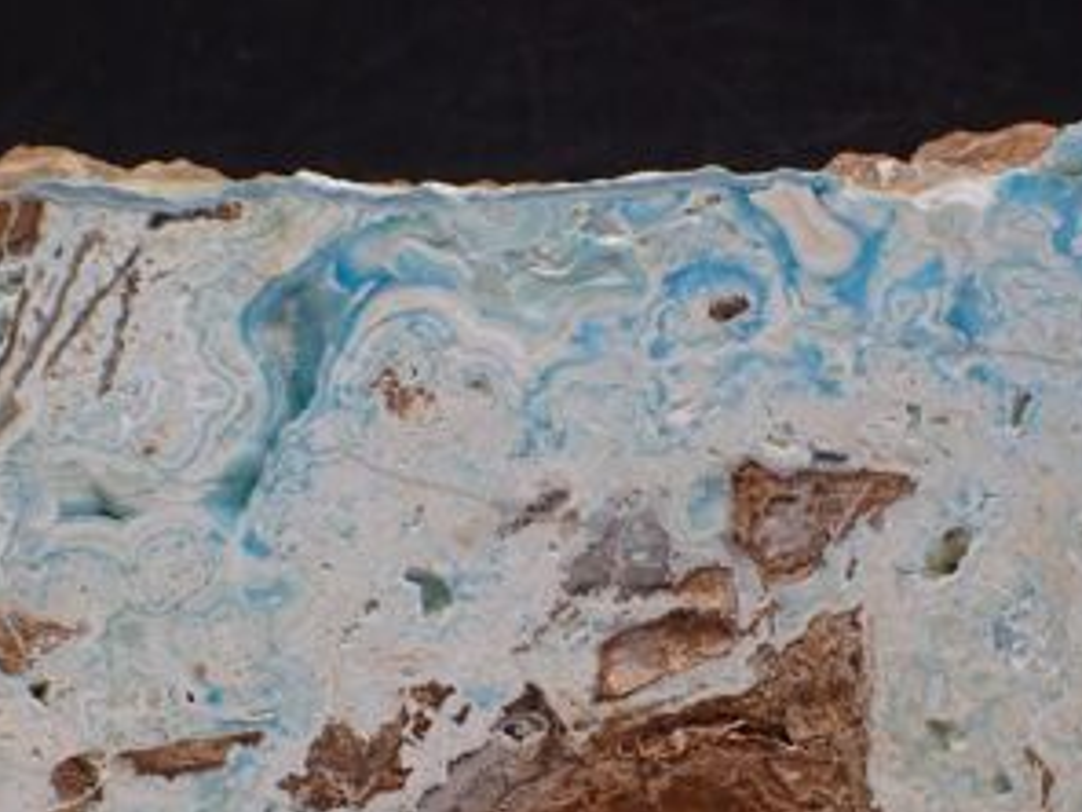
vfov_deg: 9.2
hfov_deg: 12.2
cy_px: 571
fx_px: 5064
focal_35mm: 162
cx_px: 574
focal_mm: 18
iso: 250
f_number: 6.3
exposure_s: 1/400
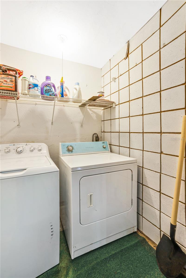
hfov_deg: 81.3
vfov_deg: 104.2
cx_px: 93
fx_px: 108
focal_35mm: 14
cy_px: 139
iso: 100
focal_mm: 14
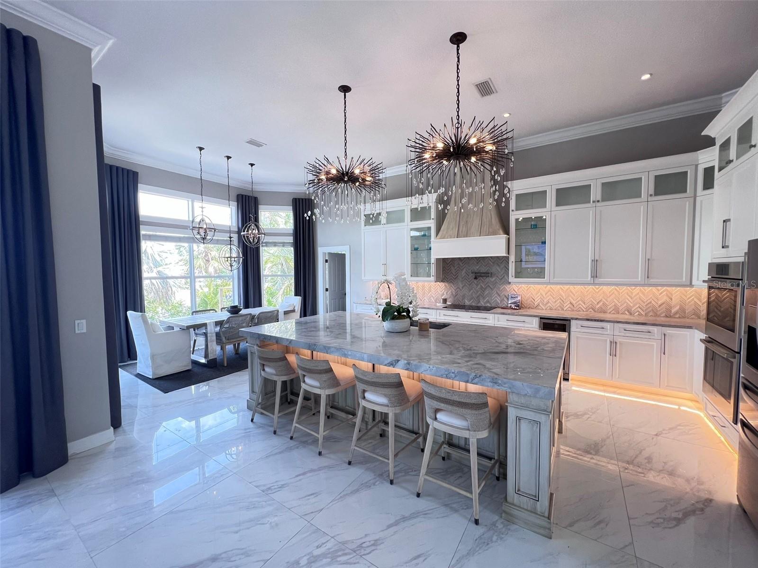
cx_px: 379
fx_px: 285
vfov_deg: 89.9
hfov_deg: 106.2
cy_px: 284
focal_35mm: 13
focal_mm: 1.57
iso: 100
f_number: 1.8
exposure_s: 1/120
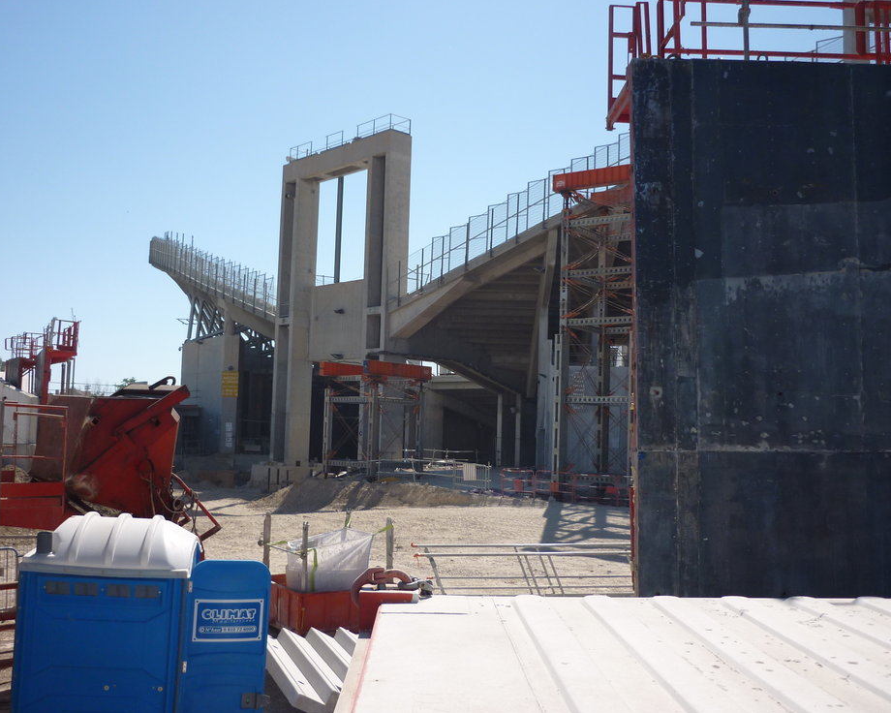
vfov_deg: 42.2
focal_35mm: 35
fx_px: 923
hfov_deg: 51.5
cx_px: 415
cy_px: 353
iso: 80
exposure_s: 1/200
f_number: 8
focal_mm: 5.5
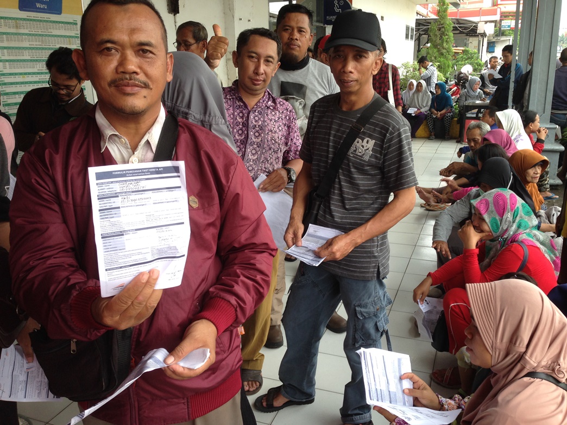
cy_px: 212
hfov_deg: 55.4
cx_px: 284
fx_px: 541
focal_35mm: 33
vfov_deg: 42.9
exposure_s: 1/179
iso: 50
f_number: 2.4
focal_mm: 4.12
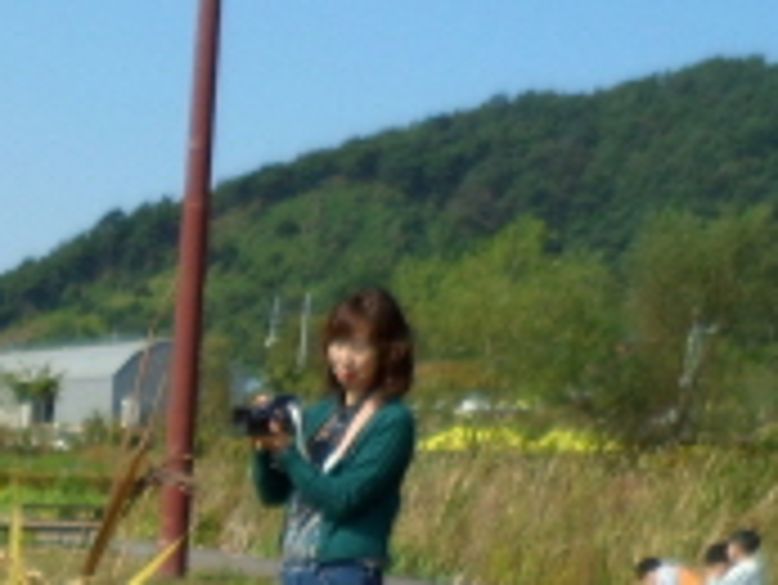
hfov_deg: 20.0
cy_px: 936
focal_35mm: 90
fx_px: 2024
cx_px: -220
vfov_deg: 15.0
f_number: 3.3
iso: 80
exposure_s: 1/750
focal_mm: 4.9
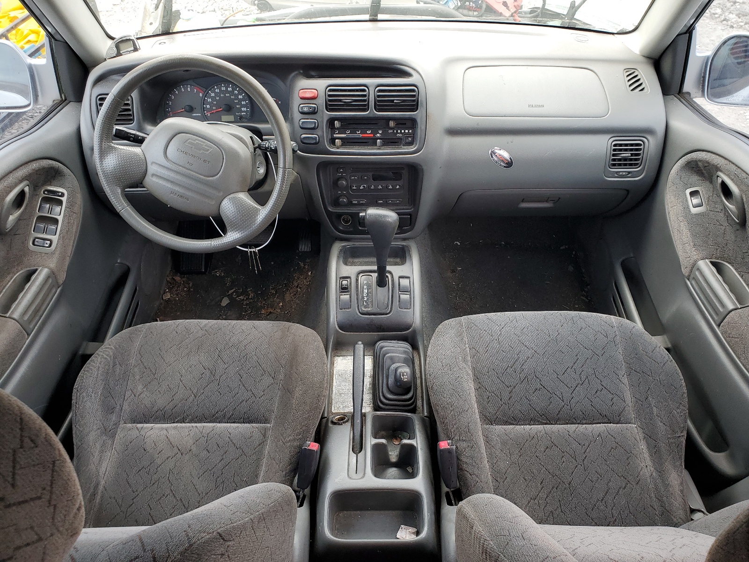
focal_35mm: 26
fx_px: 563
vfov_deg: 53.1
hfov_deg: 67.3
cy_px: 281
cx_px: 374
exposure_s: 1/120
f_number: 1.5
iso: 51
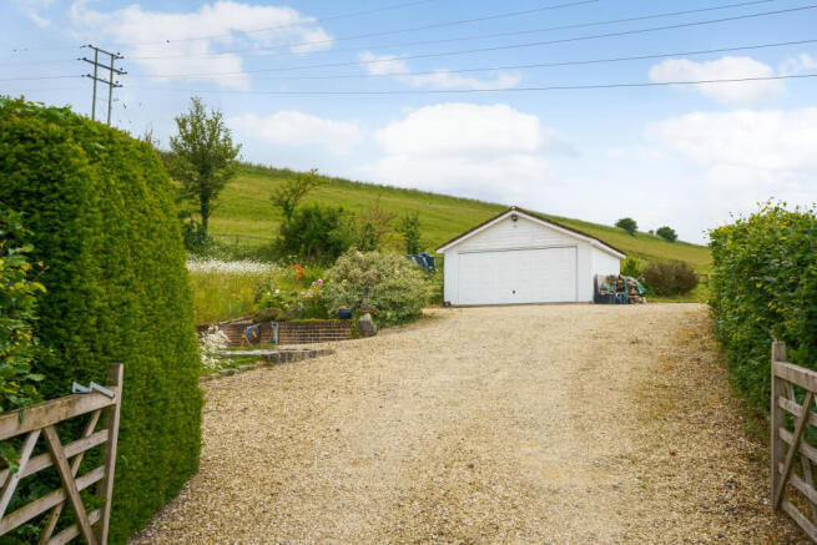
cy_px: 272
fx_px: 704
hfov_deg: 60.3
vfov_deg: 42.3
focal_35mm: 31
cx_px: 408
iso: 320
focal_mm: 31
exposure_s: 1/200
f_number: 13
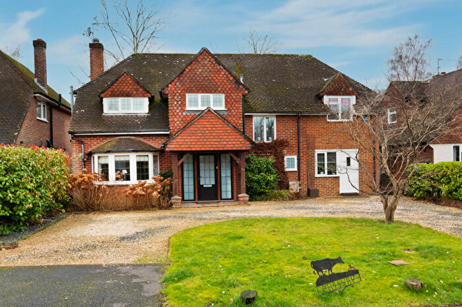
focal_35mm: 20
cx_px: 231
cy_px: 154
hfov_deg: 82.6
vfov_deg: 60.6
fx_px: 263
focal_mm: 20.5
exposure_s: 1/100
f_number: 5
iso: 500
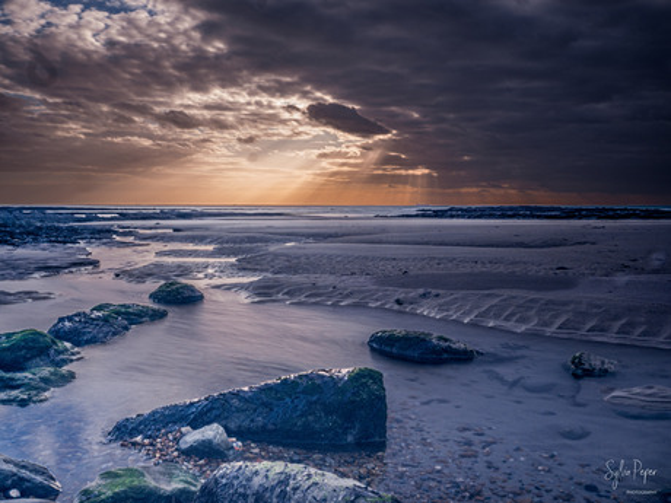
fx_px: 543
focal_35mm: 28
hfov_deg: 63.4
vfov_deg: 49.7
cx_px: 336
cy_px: 252
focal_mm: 14
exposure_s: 1.6
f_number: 20
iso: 100
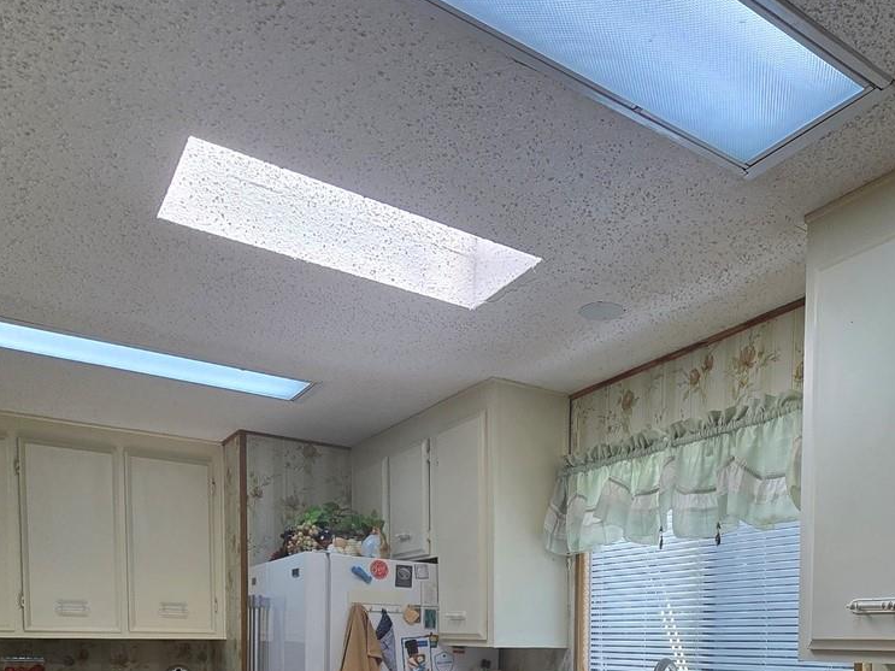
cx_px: 593
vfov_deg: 41.8
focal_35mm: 28
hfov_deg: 62.0
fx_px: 724
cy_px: 698
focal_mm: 2.2
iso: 50
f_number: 2.2
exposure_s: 1/120
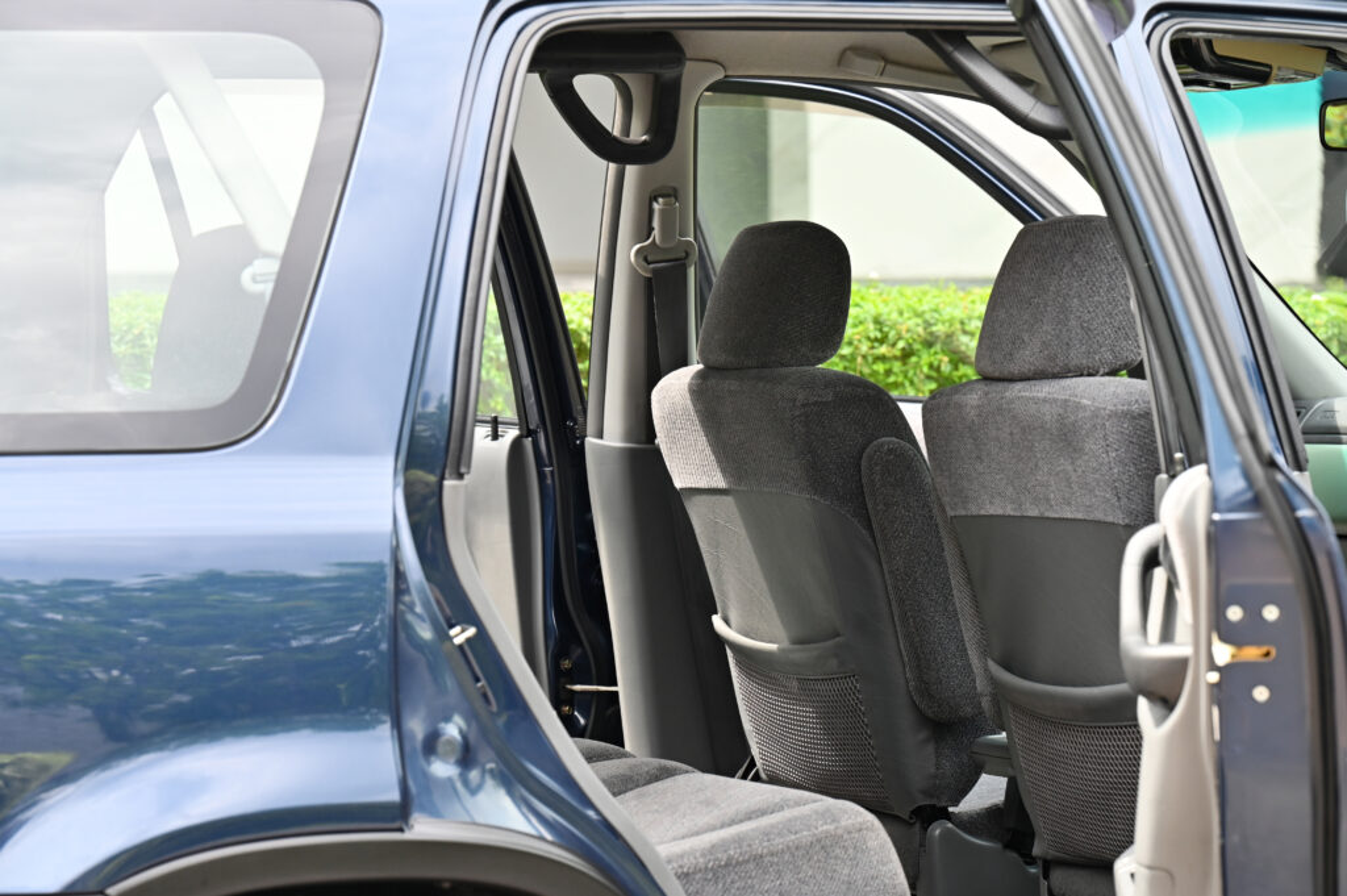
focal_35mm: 135
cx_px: 674
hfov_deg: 15.2
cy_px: 448
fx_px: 5047
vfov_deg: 10.1
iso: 500
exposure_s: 1/200
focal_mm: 135
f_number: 7.1
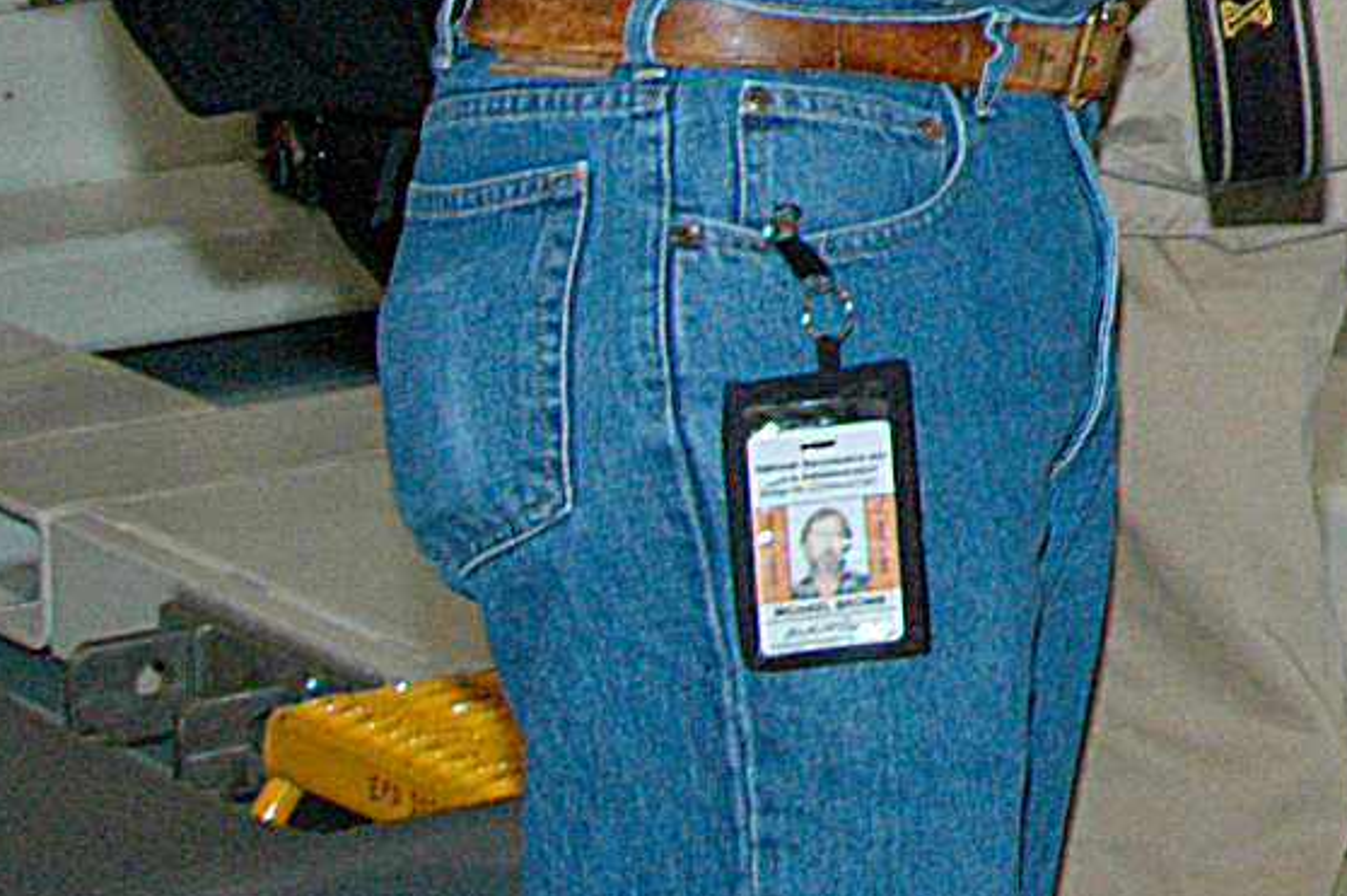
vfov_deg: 6.6
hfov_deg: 9.4
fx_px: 7252
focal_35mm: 194
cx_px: 3348
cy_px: -1502
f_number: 6.7
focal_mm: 24
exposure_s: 1/30
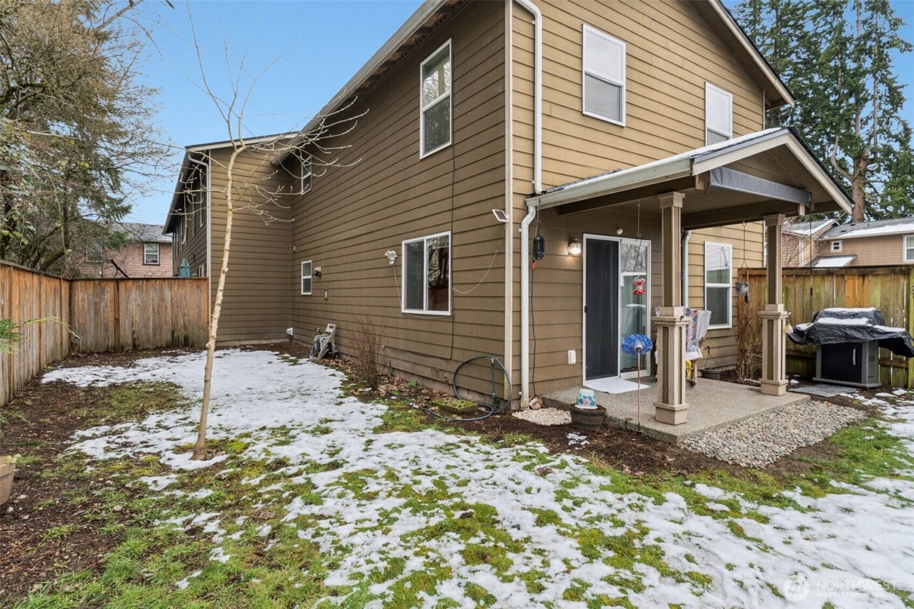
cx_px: 457
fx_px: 495
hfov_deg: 85.4
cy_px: 304
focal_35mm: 20
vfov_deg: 63.2
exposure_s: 1/30
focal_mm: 13
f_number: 9
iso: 250
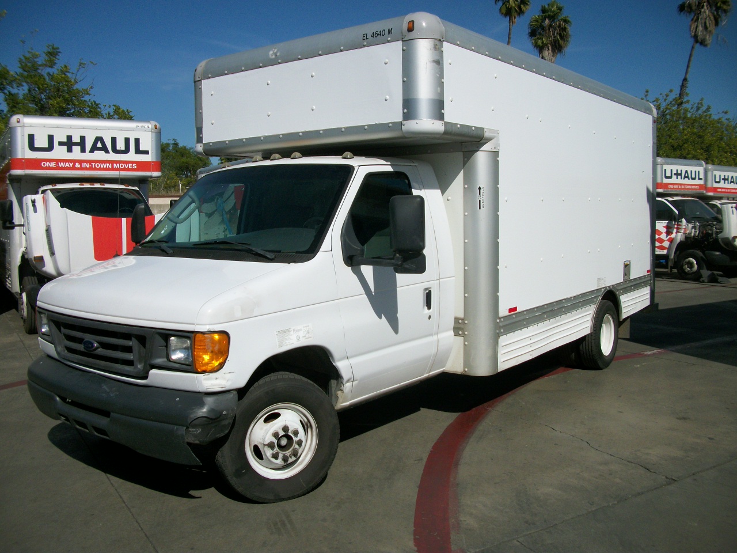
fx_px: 681
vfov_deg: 44.2
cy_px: 276
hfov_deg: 56.8
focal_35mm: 32
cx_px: 368
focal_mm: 5.7
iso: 80
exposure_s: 1/500
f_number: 8.8
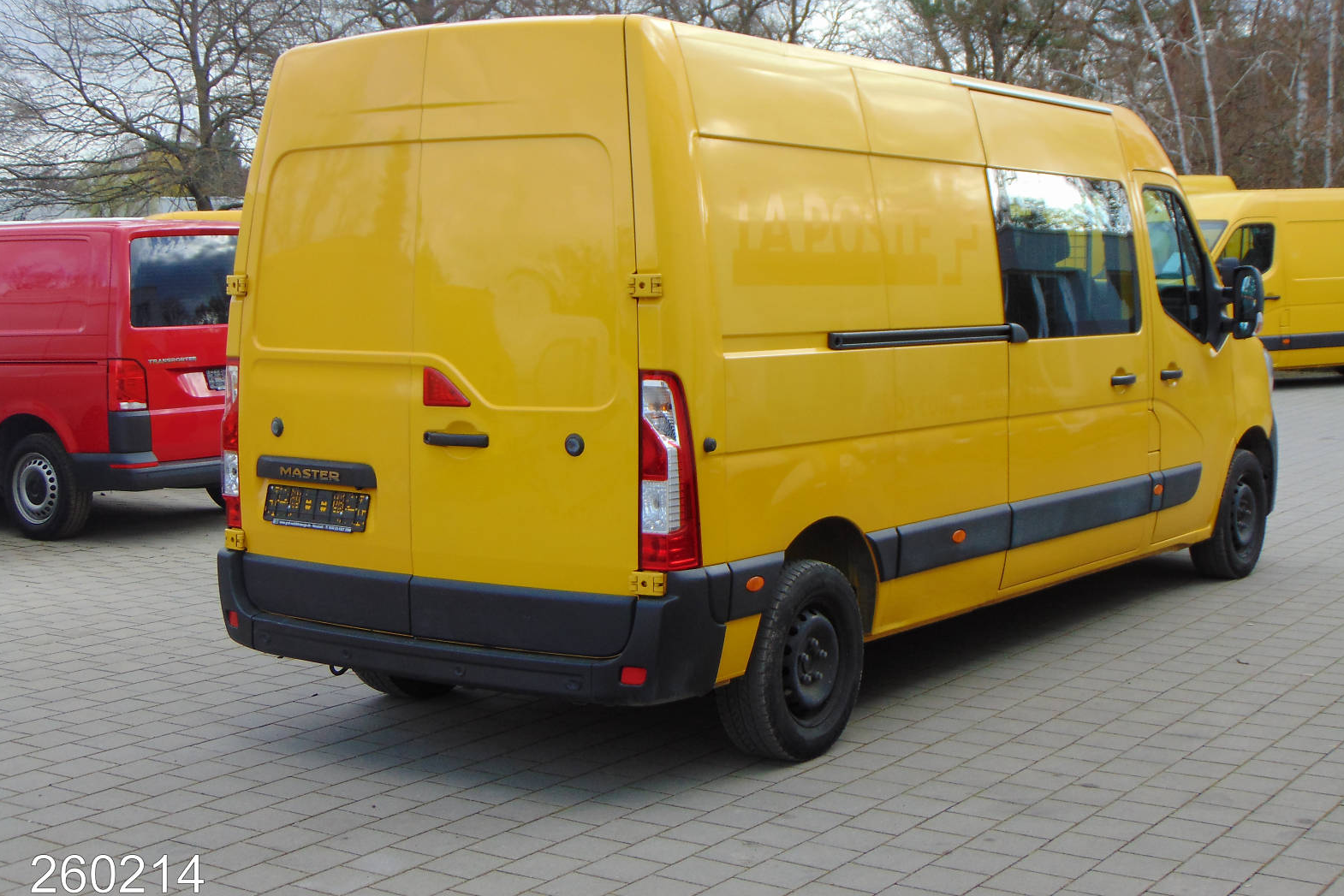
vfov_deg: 25.5
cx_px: 682
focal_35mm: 53
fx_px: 1979
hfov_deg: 37.5
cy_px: 403
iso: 80
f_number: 3.5
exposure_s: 1/250
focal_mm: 9
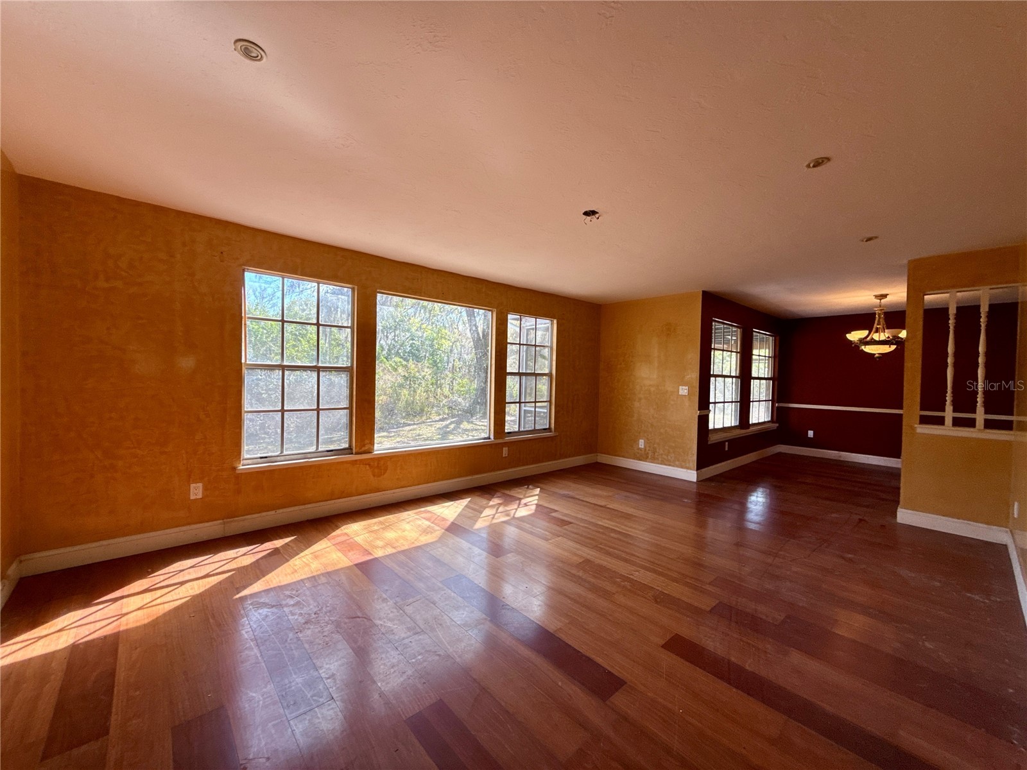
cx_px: 514
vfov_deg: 85.7
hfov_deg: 102.1
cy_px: 385
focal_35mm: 14
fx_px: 415
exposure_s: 1/99
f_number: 2.2
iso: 80
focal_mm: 2.22
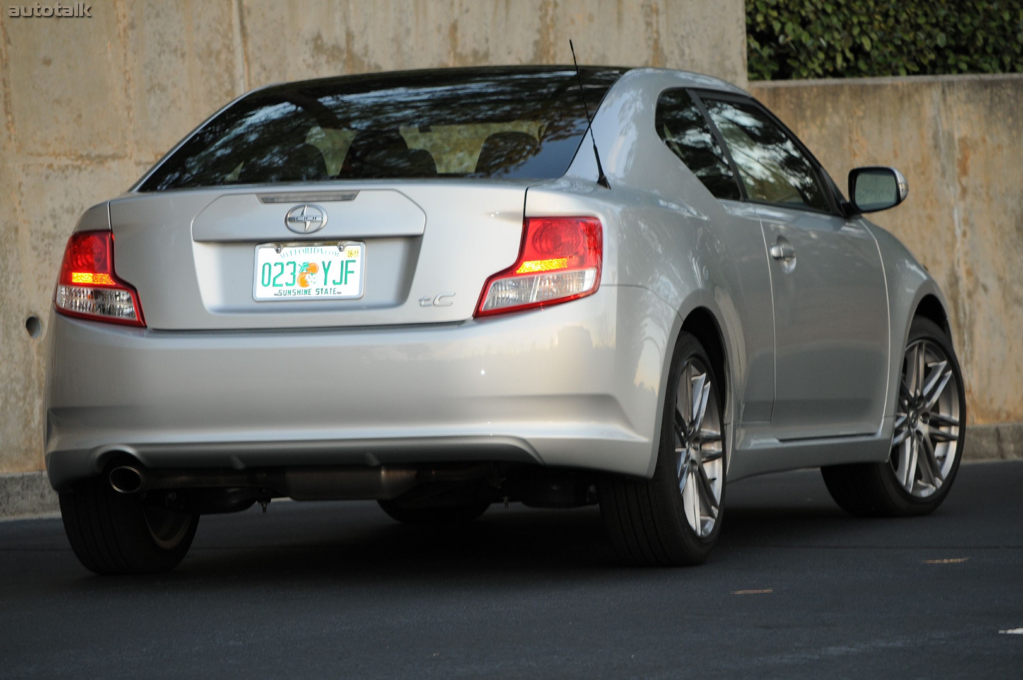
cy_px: 340
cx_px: 512
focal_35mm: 202
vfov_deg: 6.8
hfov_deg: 10.2
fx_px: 5748
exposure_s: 1/60
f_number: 8
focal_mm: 135
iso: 320
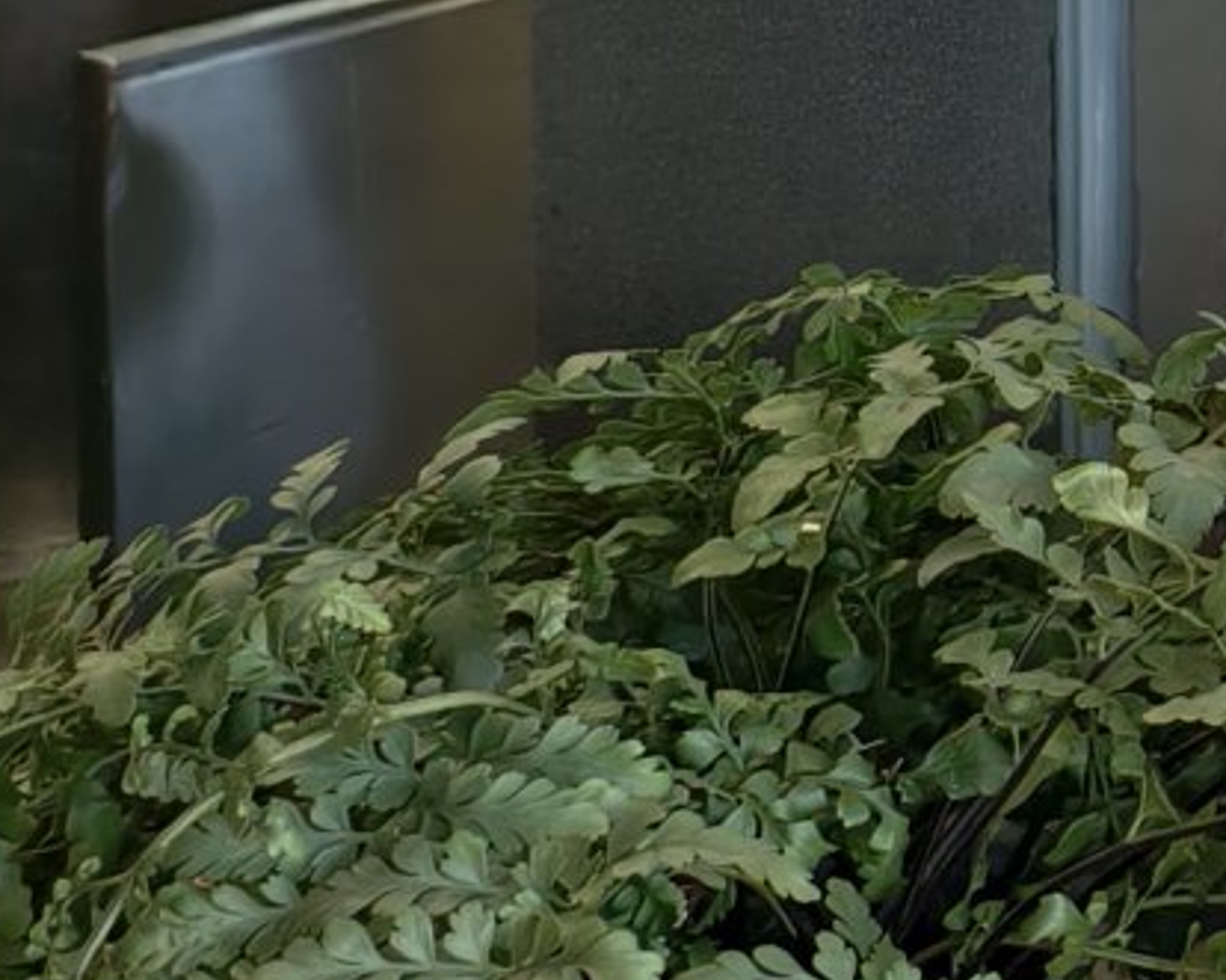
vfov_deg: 9.8
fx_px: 5369
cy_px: -907
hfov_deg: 11.0
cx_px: 2944
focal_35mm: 148
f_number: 1.57
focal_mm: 6.54
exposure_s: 1/196
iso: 72
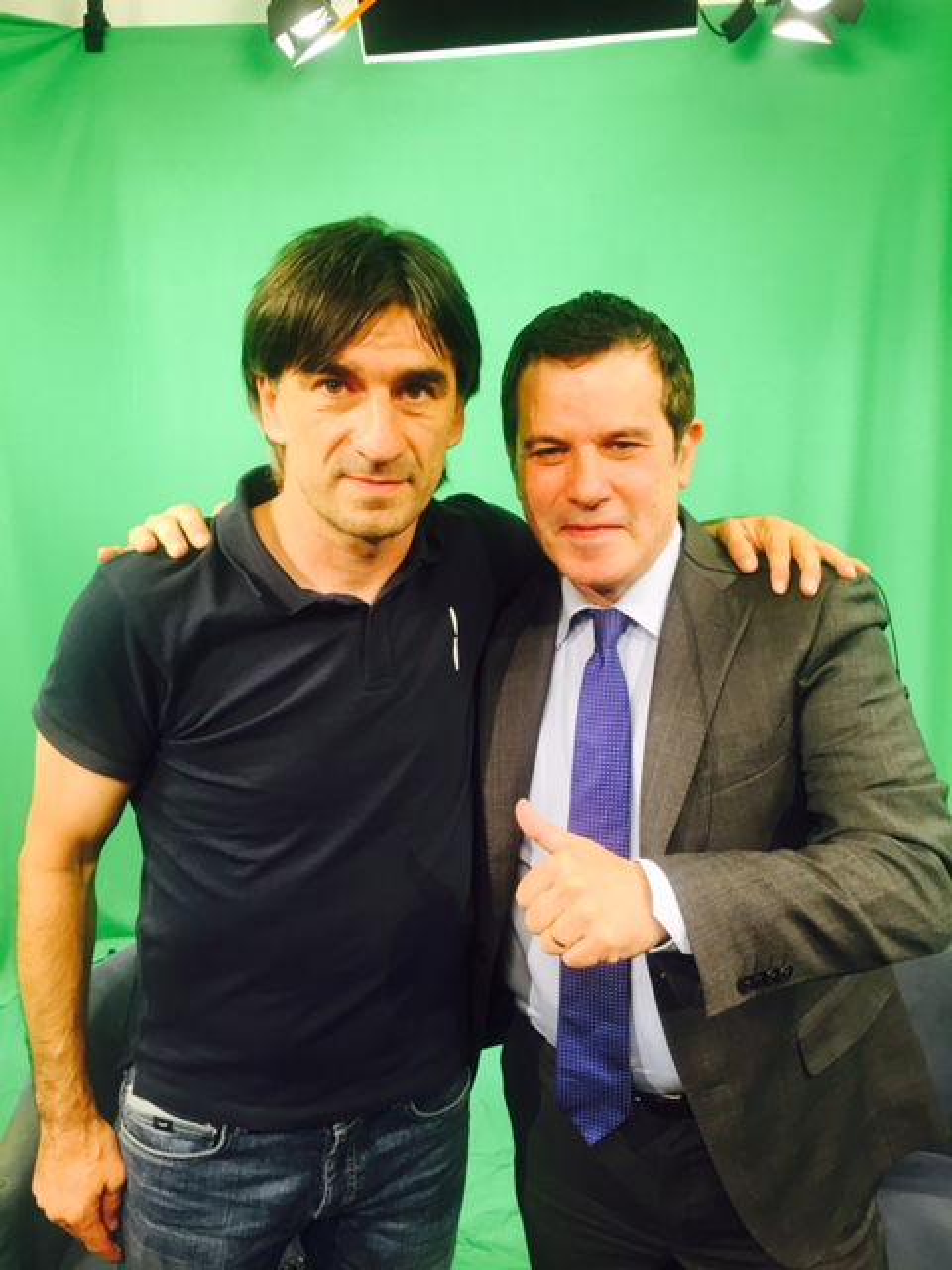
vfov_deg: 61.7
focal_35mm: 29
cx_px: 476
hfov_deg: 48.2
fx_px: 1063
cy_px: 635
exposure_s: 1/30
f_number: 2.2
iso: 32
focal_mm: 4.15
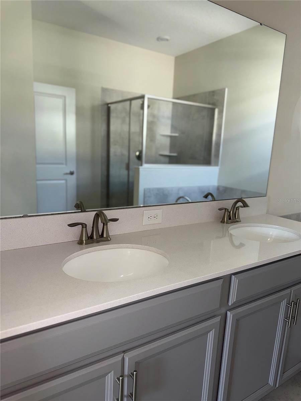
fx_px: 278
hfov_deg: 56.8
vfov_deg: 71.6
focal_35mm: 24
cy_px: 200
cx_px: 150
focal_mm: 6.76
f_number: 1.78
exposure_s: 1/54
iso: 100
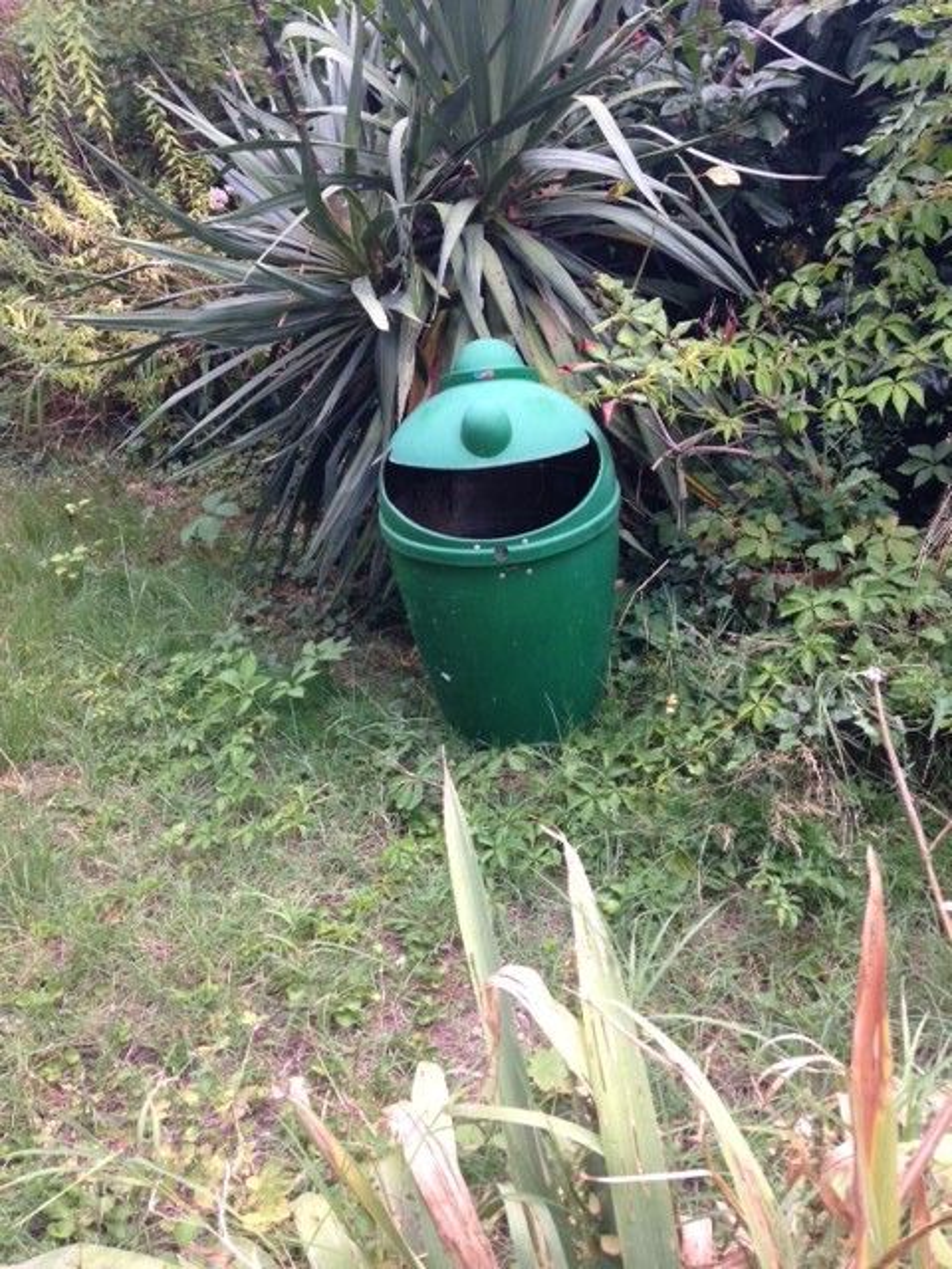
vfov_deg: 55.4
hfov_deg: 42.9
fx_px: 1210
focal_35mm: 33
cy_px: 634
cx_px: 476
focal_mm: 4.12
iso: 50
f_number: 2.4
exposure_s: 1/159
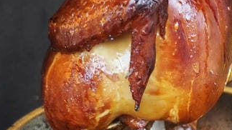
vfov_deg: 12.9
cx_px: 208
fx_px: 572
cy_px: 114
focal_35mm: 93
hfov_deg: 22.4
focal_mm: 8.72
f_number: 1.63
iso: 800
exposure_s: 1/24
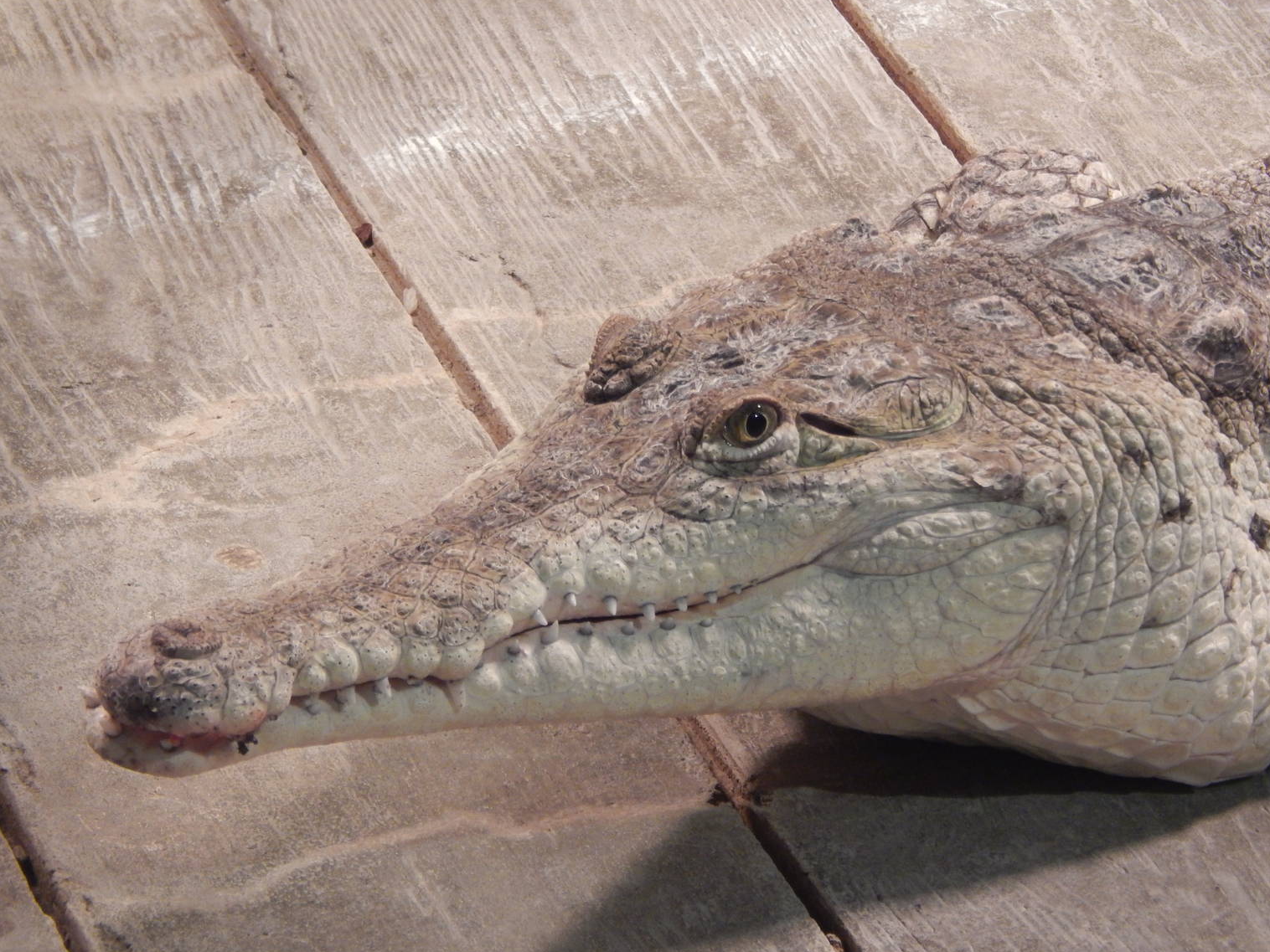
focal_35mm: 247
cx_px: 602
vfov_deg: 6.0
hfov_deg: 8.0
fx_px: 9062
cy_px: 479
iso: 400
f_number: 5.6
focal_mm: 41.7
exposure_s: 1/20
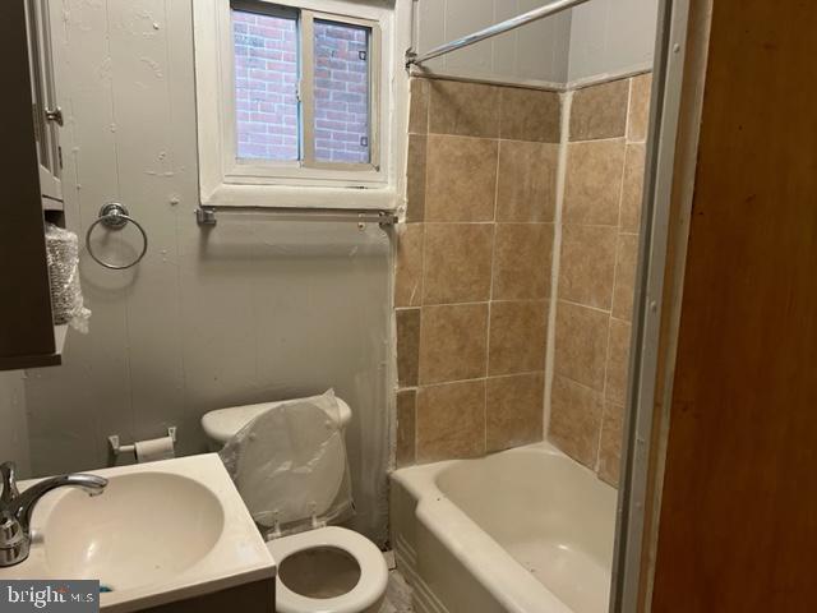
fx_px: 614
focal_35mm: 26
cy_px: 306
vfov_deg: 53.1
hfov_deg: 67.3
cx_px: 408
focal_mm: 5.7
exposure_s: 1/60
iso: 200
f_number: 1.5
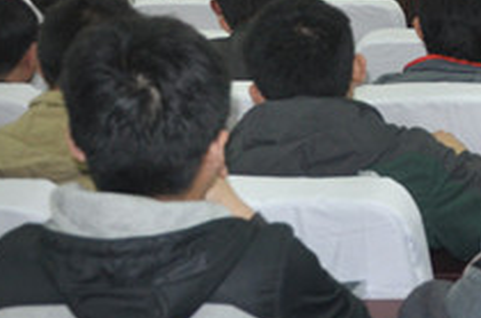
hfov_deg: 14.5
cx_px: 847
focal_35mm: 126
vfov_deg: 10.7
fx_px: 1680
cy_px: -29
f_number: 3.8
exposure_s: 1/40
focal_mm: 22
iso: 400
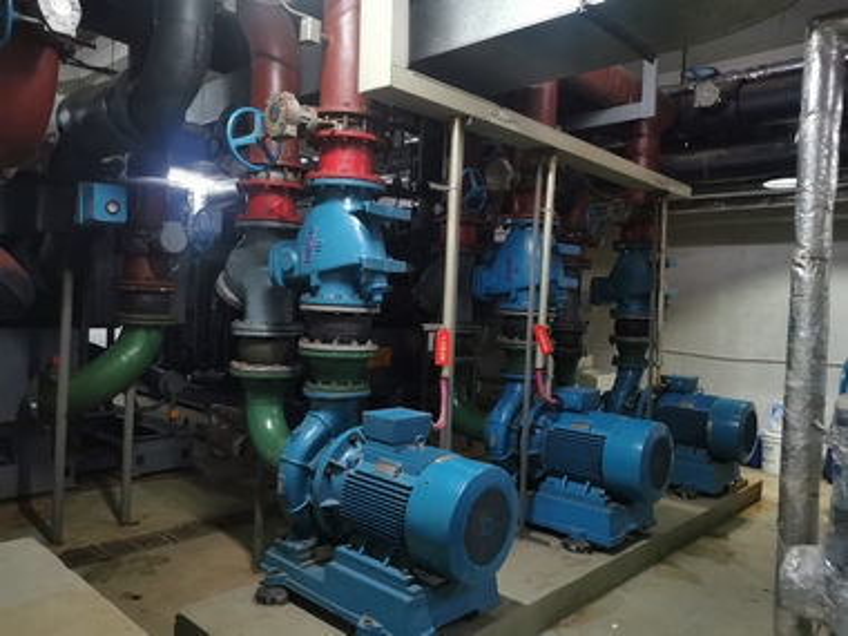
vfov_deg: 51.4
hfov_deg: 65.3
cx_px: 424
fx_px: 661
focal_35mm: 27
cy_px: 318
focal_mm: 5.58
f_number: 1.8
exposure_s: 1/25
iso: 640
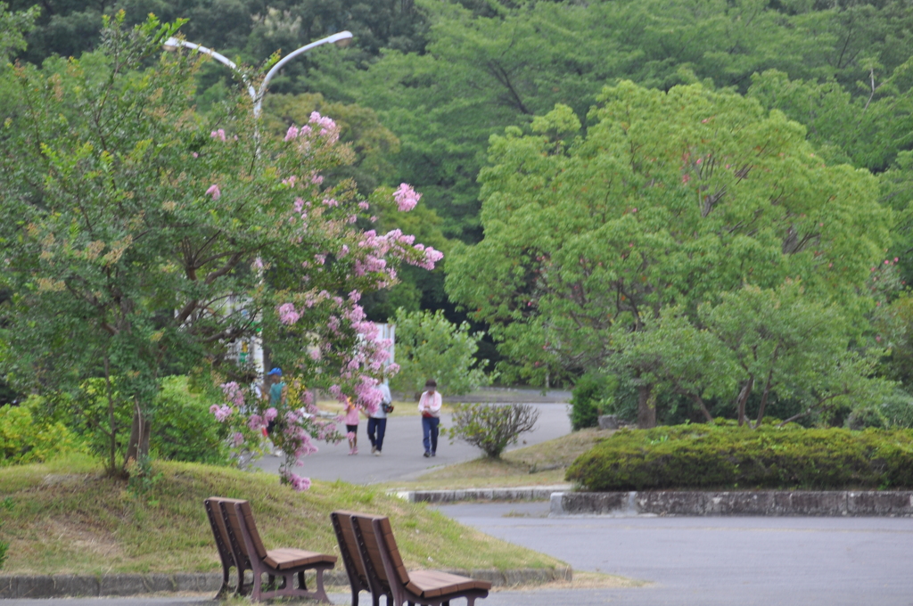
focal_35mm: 300
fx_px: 7599
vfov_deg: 4.6
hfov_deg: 6.9
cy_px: 303
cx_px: 456
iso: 200
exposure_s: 1/100
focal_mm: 200
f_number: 6.3
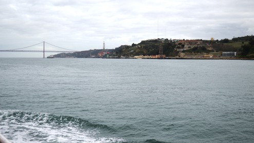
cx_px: 128
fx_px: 343
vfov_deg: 23.5
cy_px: 66
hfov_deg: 40.6
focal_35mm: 51
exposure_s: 1/400
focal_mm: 32
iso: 100
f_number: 4.5
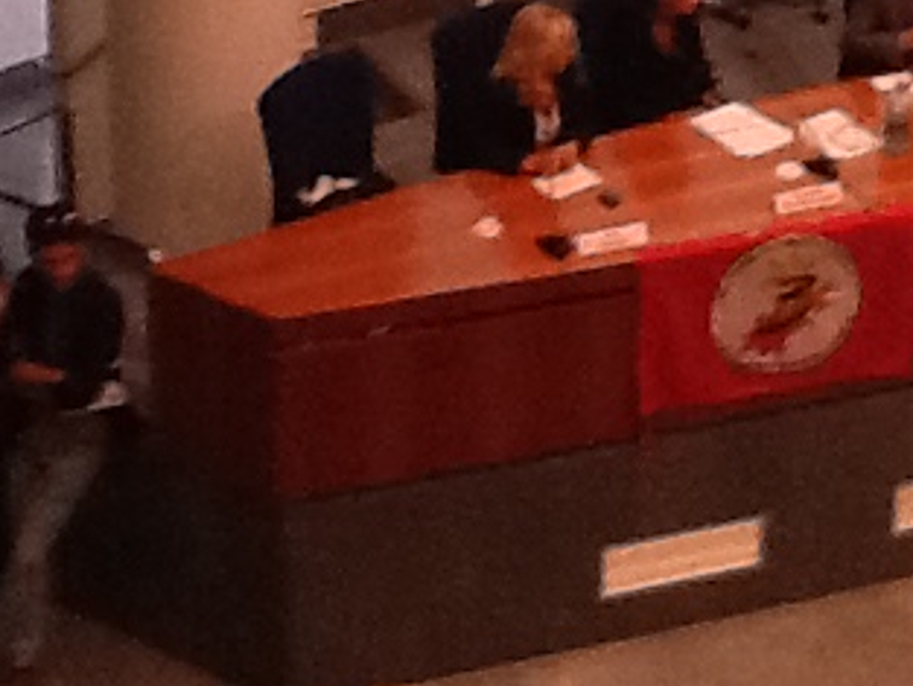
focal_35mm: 98
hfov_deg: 19.5
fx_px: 2586
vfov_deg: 14.4
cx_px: 887
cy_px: -245
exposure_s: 1/30
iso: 320
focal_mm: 2.03
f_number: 2.4
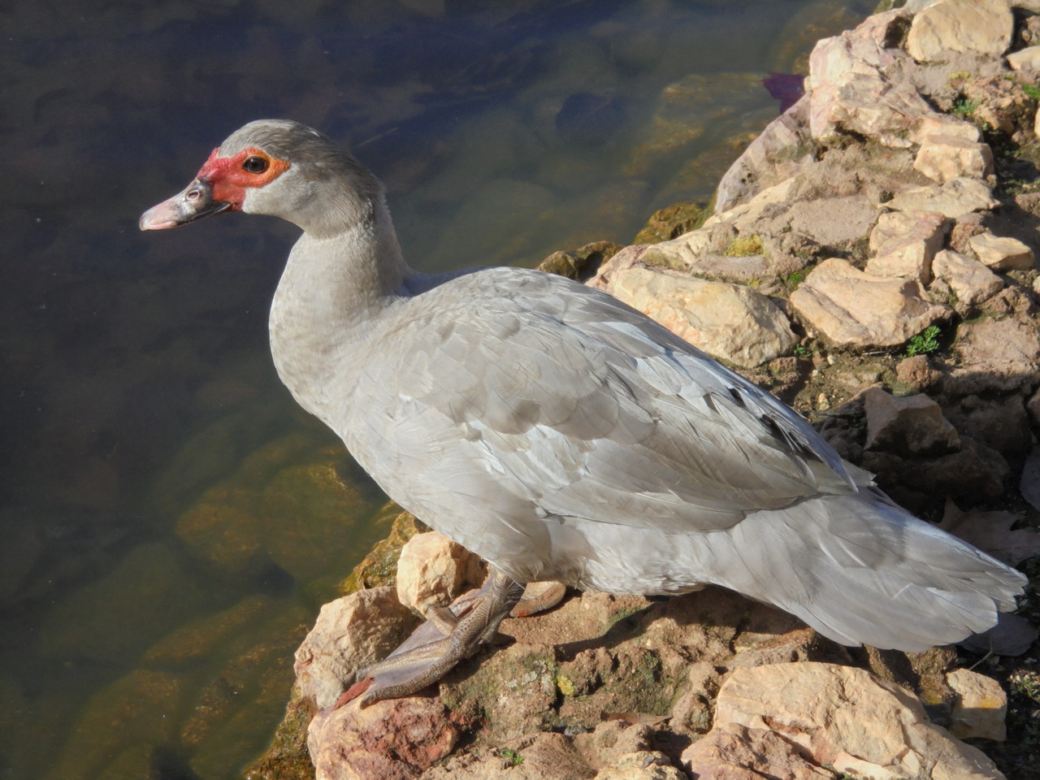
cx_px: 520
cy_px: 390
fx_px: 4687
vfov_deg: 9.5
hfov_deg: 12.7
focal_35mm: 156
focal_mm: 27.6
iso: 100
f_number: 6.5
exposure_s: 1/320
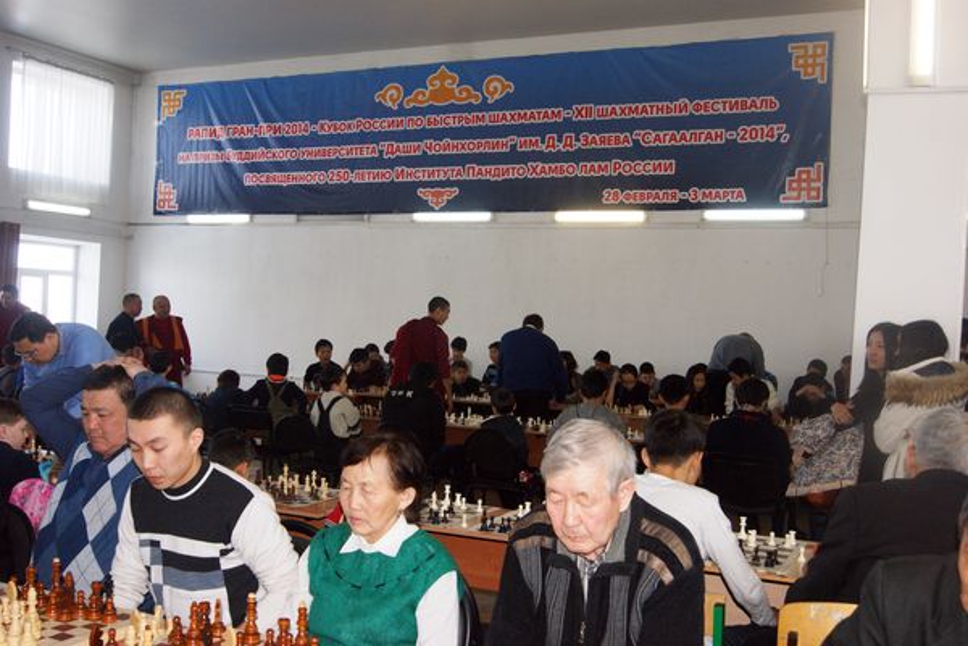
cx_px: 484
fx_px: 1049
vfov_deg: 34.2
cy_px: 323
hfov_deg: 49.6
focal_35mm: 39
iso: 400
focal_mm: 26
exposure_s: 1/60
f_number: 5.6
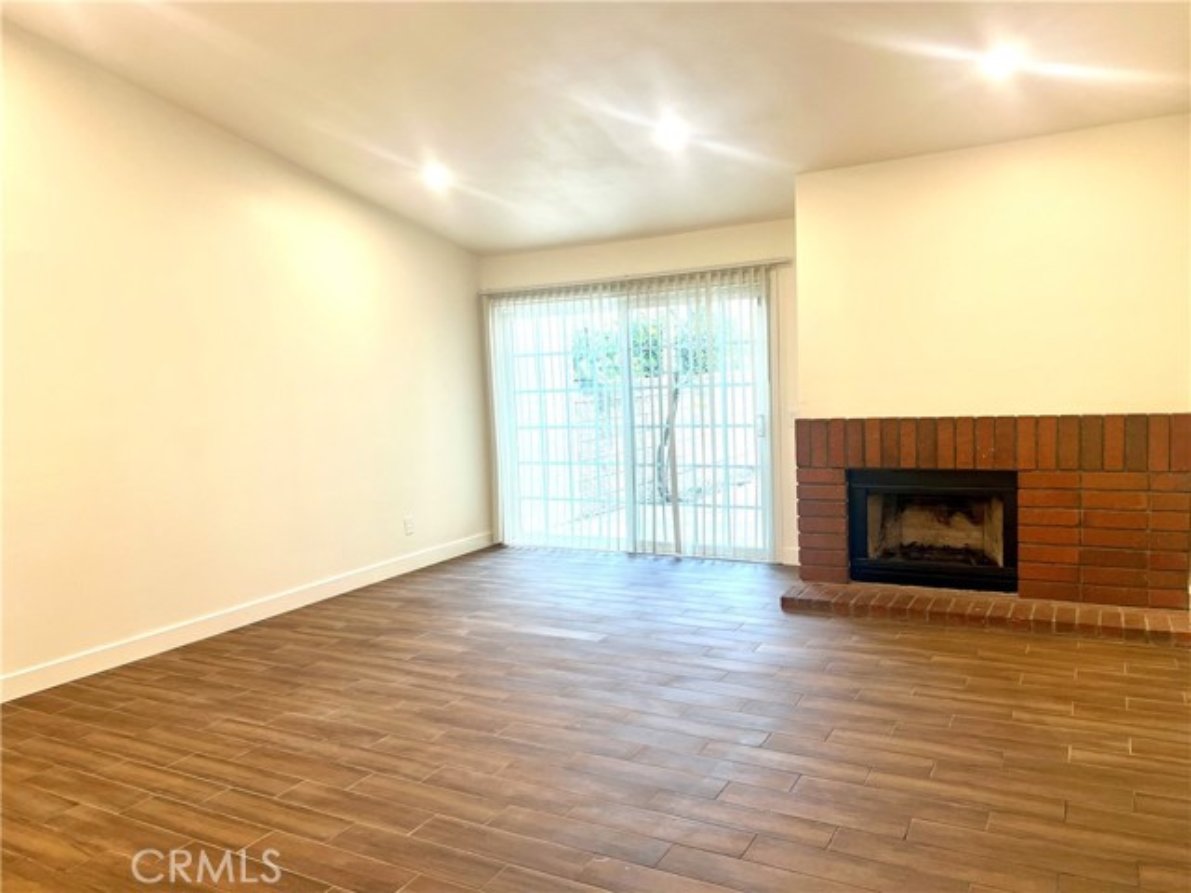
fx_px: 895
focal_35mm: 26
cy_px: 446
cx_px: 596
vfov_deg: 53.1
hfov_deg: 67.3
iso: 125
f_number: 1.5
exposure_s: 1/120
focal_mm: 5.7
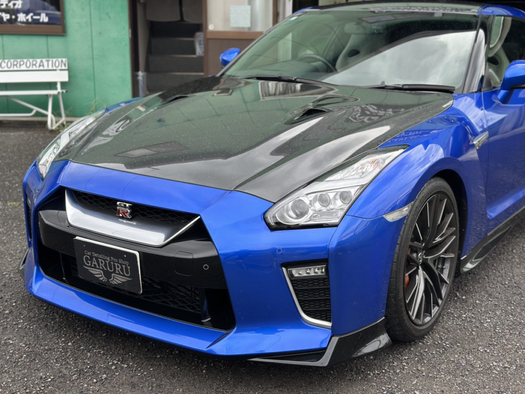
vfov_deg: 30.3
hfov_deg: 39.7
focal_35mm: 48
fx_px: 728
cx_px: 262
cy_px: 197
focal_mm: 6.86
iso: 80
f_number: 1.78
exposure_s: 1/1041
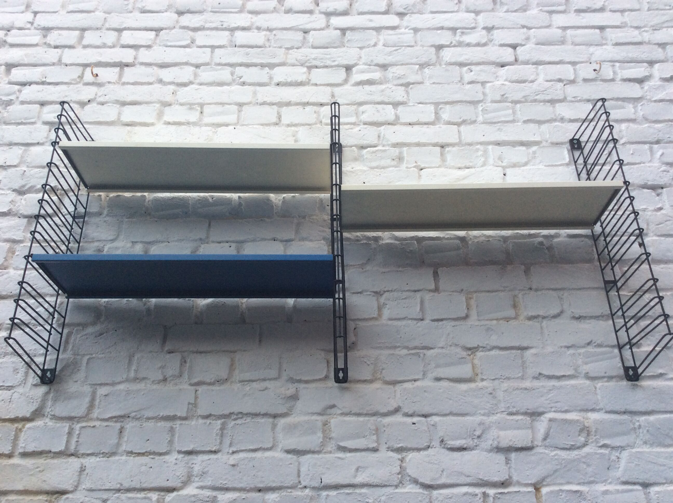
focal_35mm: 32
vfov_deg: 44.1
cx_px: 336
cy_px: 252
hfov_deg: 56.9
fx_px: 621
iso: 32
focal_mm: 3.3
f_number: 2.4
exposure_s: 1/33
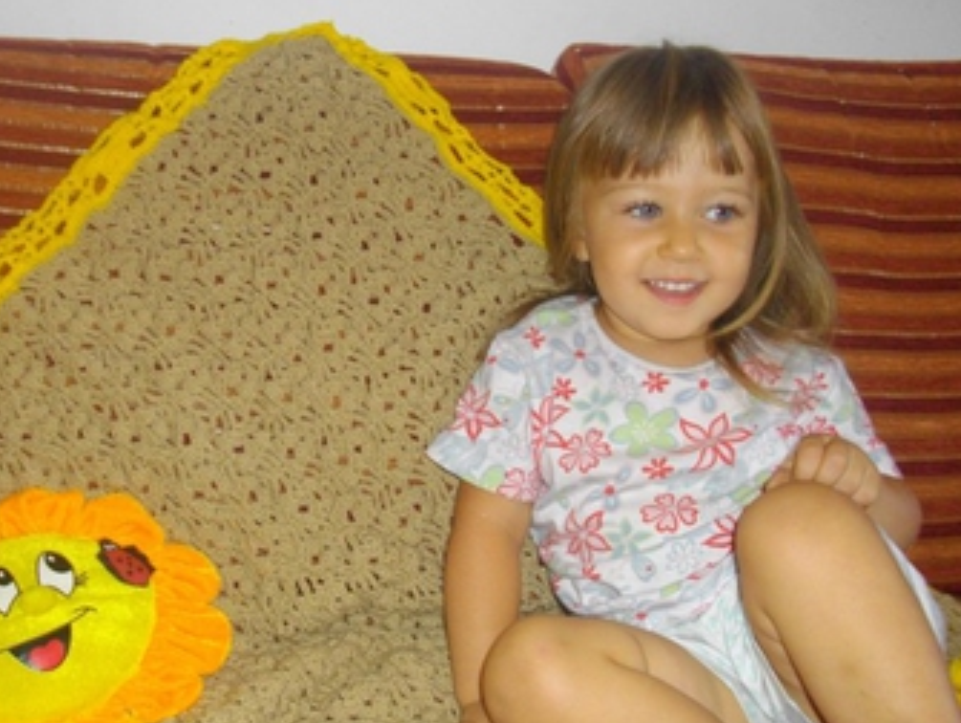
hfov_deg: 43.7
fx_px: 1195
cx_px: 402
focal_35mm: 43
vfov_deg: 33.7
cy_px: 359
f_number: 2.9
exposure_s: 1/50
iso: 200
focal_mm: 5.7
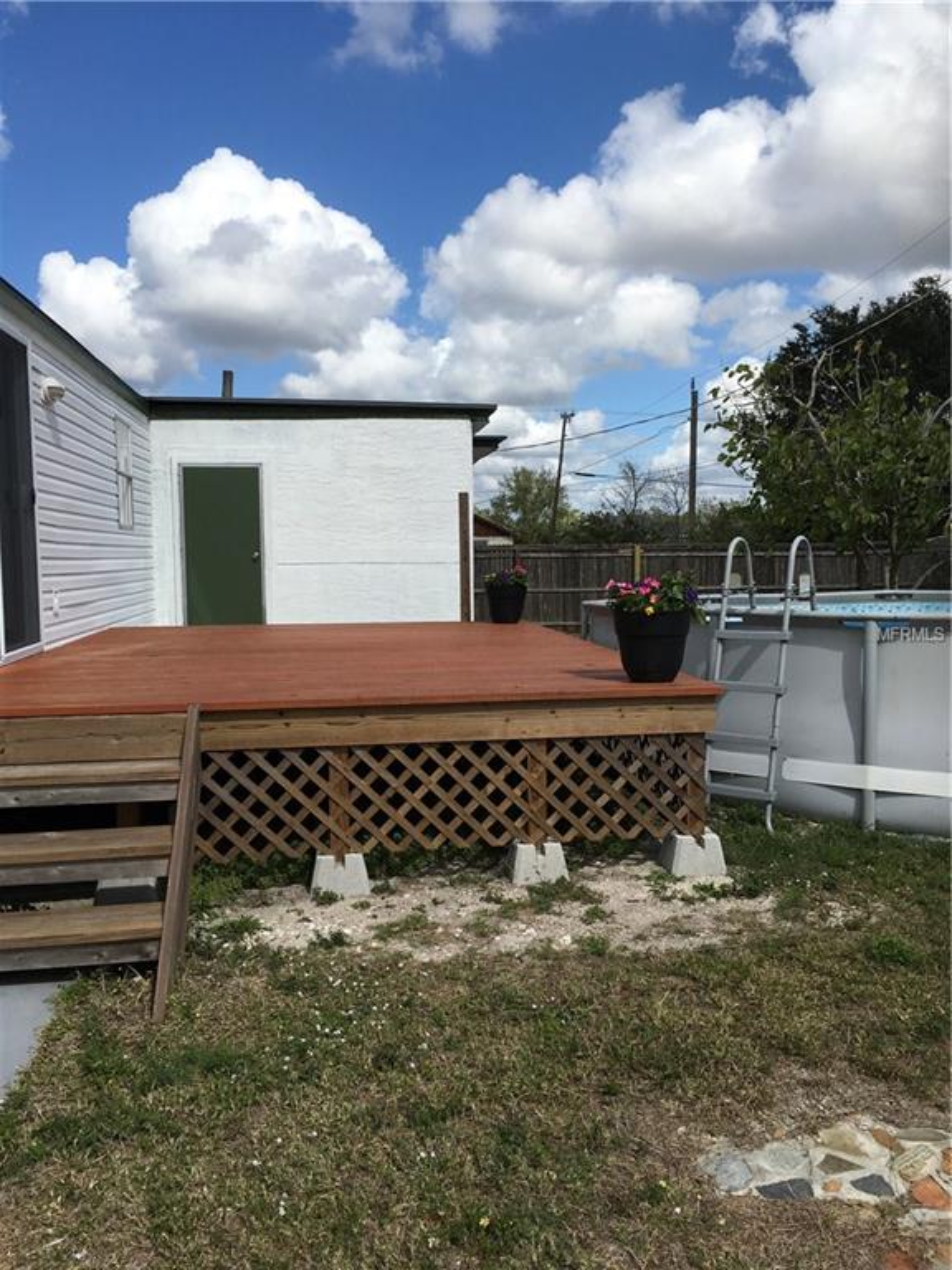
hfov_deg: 48.2
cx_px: 476
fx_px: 1063
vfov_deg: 61.7
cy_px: 635
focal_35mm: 29
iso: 25
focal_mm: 4.15
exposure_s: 1/2481
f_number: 2.2
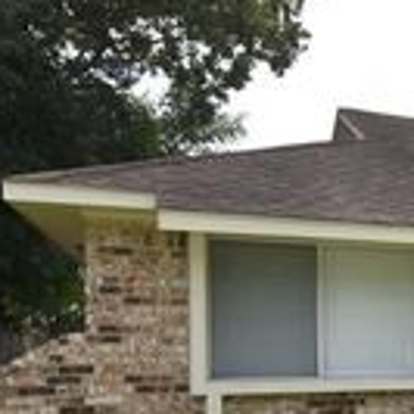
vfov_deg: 31.2
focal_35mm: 53
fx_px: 712
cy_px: 360
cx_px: 595
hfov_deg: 25.6
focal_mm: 11
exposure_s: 1/500
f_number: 8
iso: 200
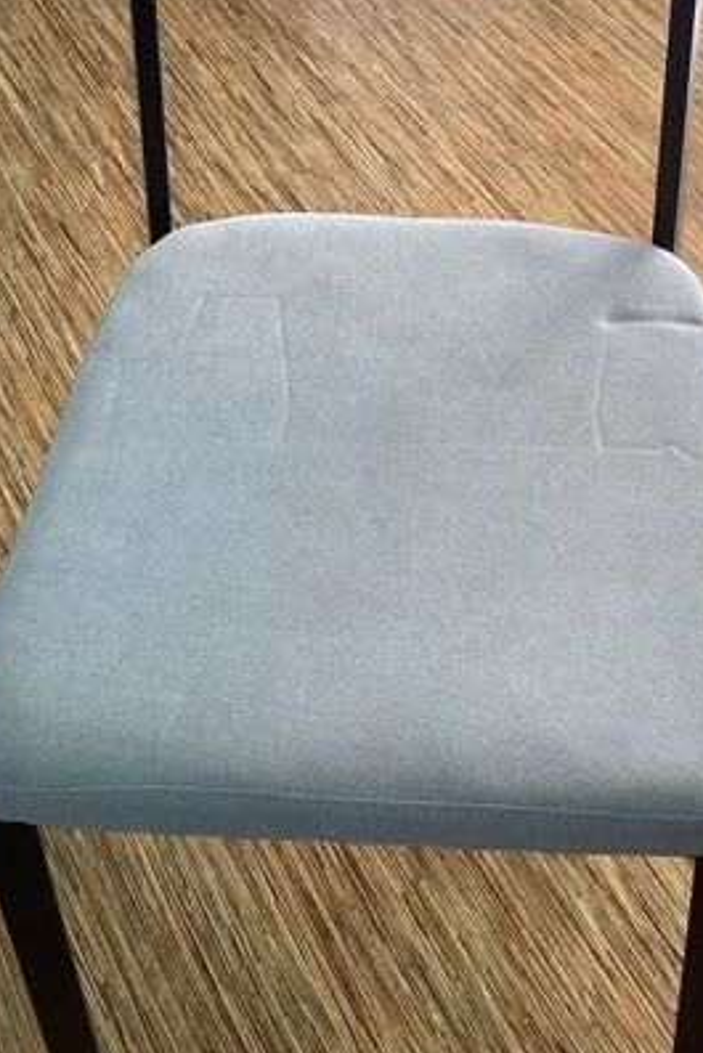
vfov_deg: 37.3
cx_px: 398
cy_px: 273
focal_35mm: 52
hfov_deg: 26.0
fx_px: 1522
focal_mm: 3.3
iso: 64
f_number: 2.4
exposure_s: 1/60
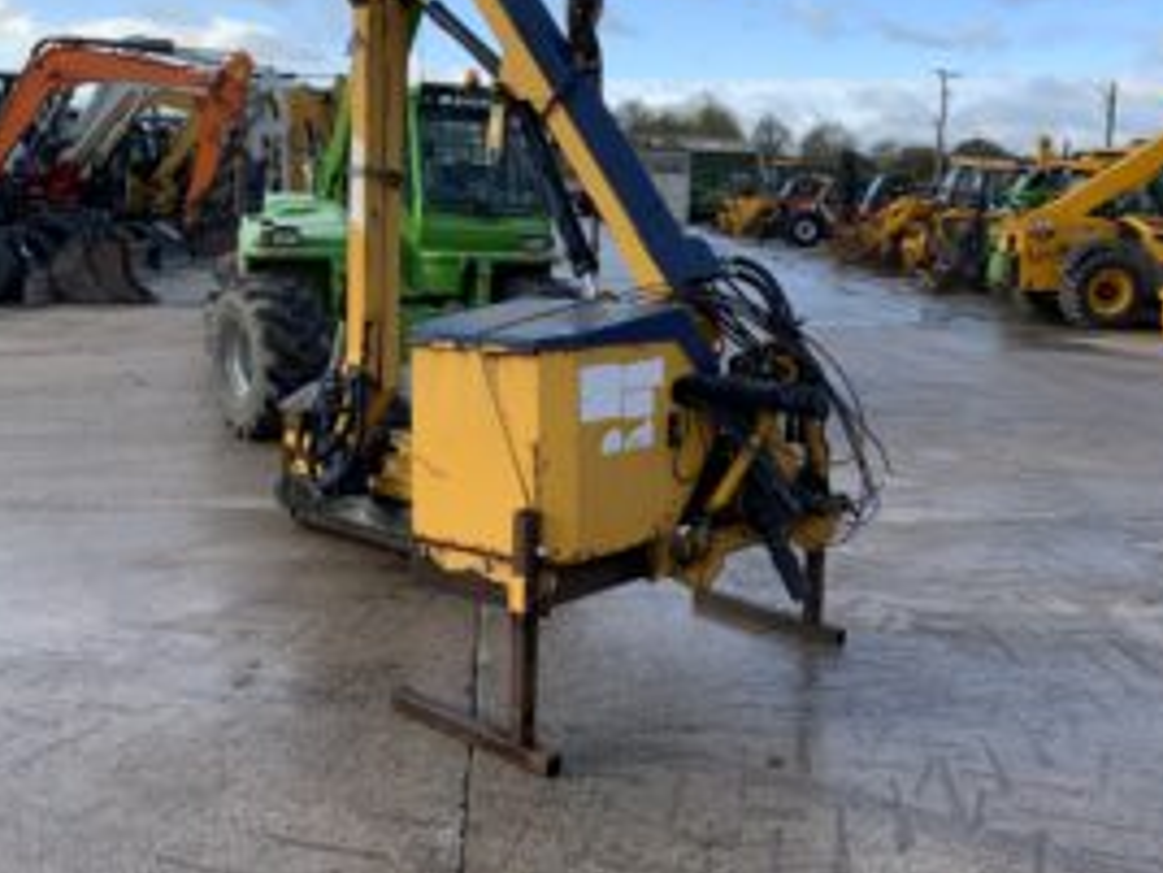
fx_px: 1310
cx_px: 690
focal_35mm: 39
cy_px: 317
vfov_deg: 36.6
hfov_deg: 47.6
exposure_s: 1/804
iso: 16
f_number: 1.8
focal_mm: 3
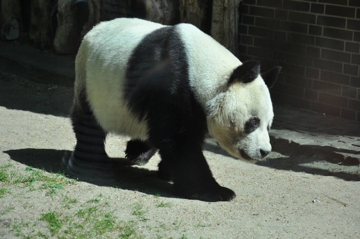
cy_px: 120
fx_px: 1079
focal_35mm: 108
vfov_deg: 12.7
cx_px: 180
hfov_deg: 18.9
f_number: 4.2
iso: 500
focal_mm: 72
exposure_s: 1/2500
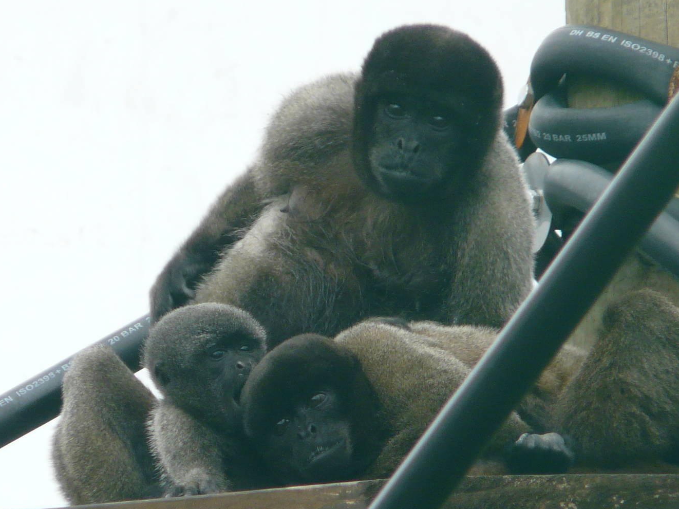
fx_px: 19063
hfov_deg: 2.0
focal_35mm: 972
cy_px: 294
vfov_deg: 1.5
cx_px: 323
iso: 100
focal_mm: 82.8
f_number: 4.2
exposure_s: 1/250
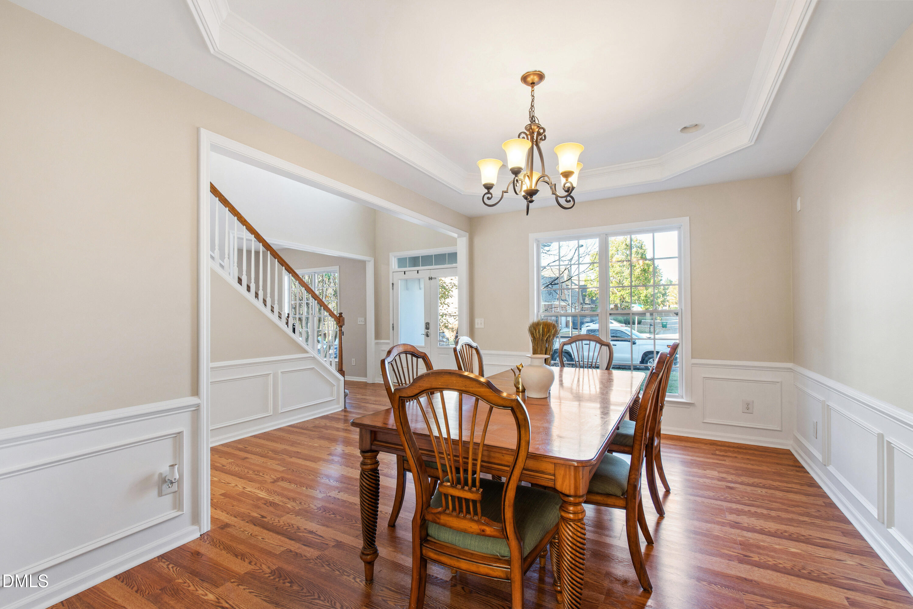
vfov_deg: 77.3
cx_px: 456
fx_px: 380
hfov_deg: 100.4
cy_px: 304
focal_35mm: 15
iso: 100
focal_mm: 10
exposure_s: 1/2.5
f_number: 8
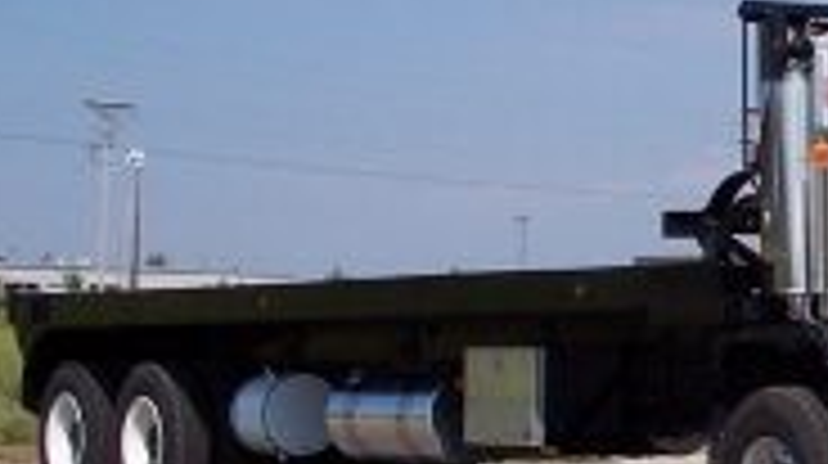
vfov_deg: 8.1
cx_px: 1188
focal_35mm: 148
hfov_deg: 13.8
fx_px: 3246
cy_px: 36
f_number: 5.6
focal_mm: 8
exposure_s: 1/750
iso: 100
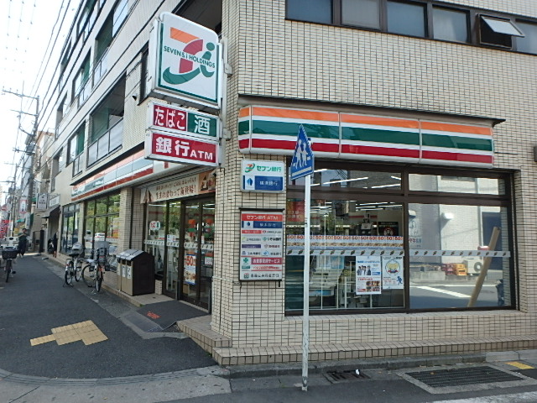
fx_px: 326
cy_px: 202
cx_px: 268
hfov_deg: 79.0
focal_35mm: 21
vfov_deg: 63.4
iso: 125
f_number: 3.5
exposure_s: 1/400
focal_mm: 3.7
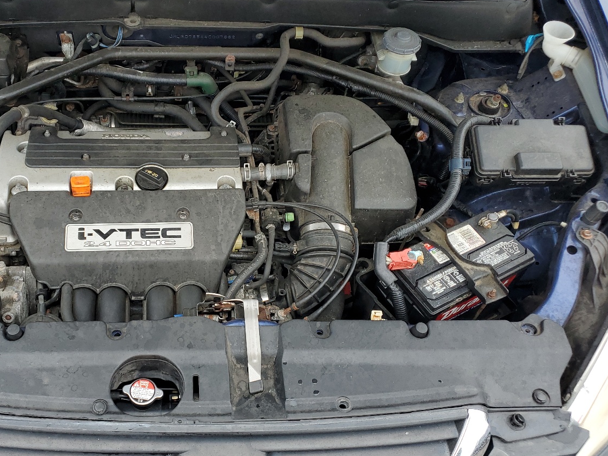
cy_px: 230
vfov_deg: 38.7
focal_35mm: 37
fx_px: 650
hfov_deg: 49.1
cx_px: 195
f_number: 1.5
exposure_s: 1/238
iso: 50
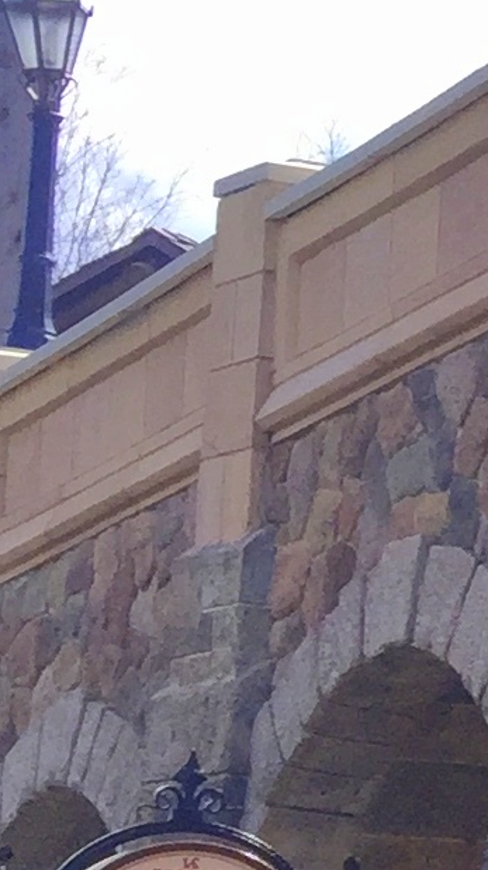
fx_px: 3847
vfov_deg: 12.8
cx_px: 2187
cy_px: 677
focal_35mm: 167
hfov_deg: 5.8
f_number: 2.2
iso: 32
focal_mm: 4.15
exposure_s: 1/1163
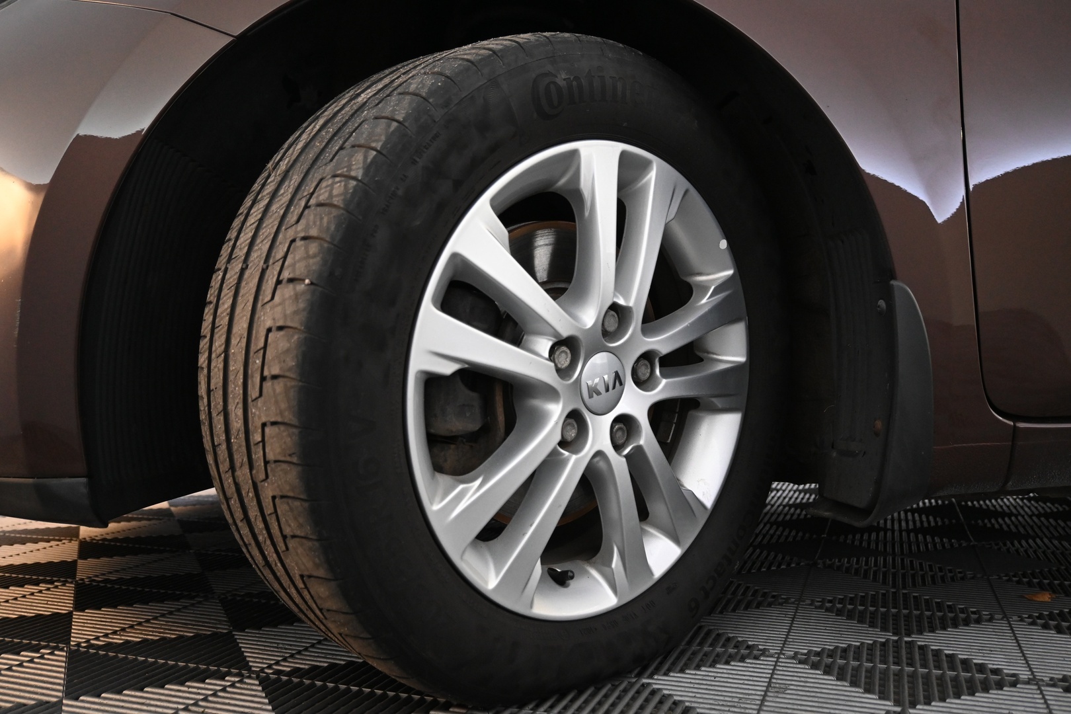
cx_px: 536
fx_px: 937
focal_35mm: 32
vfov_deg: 41.7
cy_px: 357
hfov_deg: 59.5
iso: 1800
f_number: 4
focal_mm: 21
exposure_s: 1/30
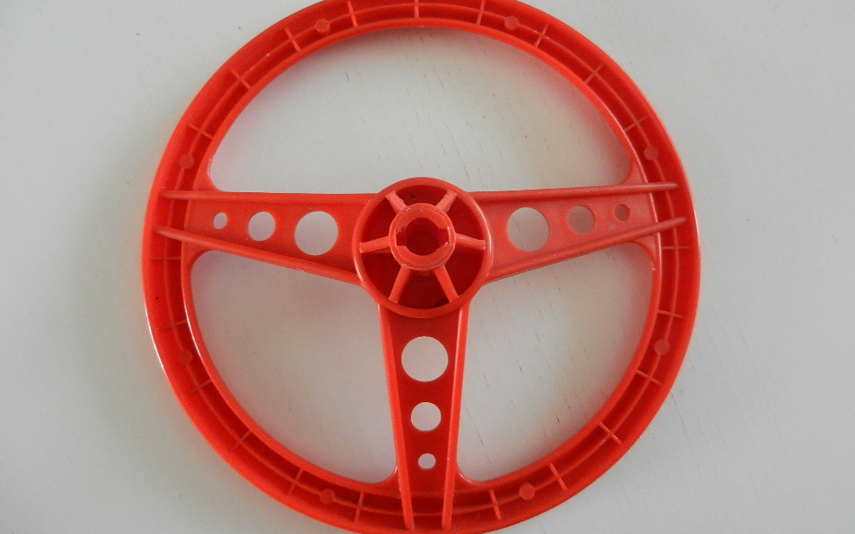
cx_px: 427
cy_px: 272
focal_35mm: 27
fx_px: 629
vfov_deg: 46.0
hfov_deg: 68.4
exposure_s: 1/25
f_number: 3.5
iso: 400
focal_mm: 4.5
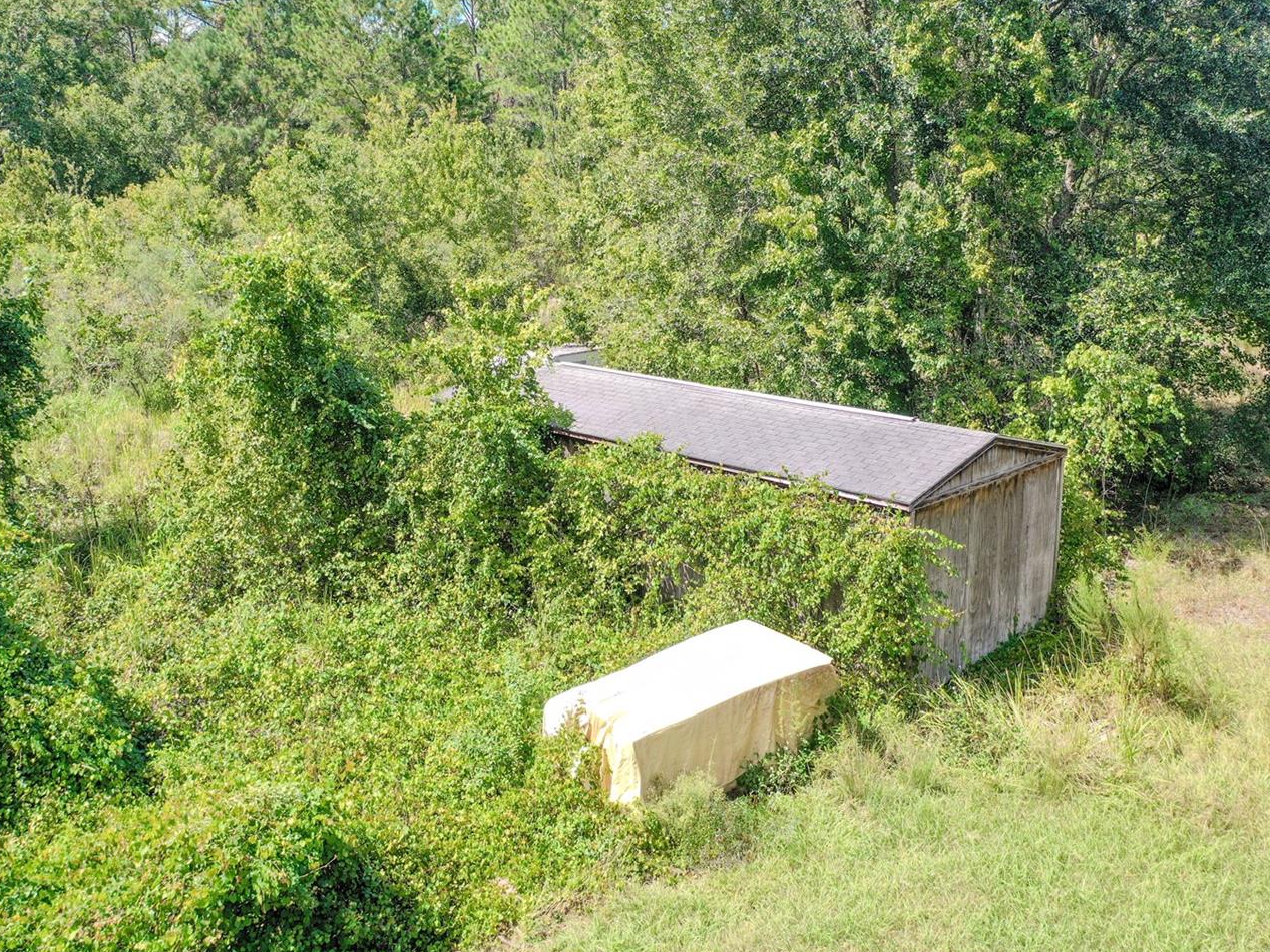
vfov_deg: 41.8
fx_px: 1247
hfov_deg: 53.9
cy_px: 480
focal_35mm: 34
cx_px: 662
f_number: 3.2
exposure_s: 1/50
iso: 100
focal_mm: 10.26
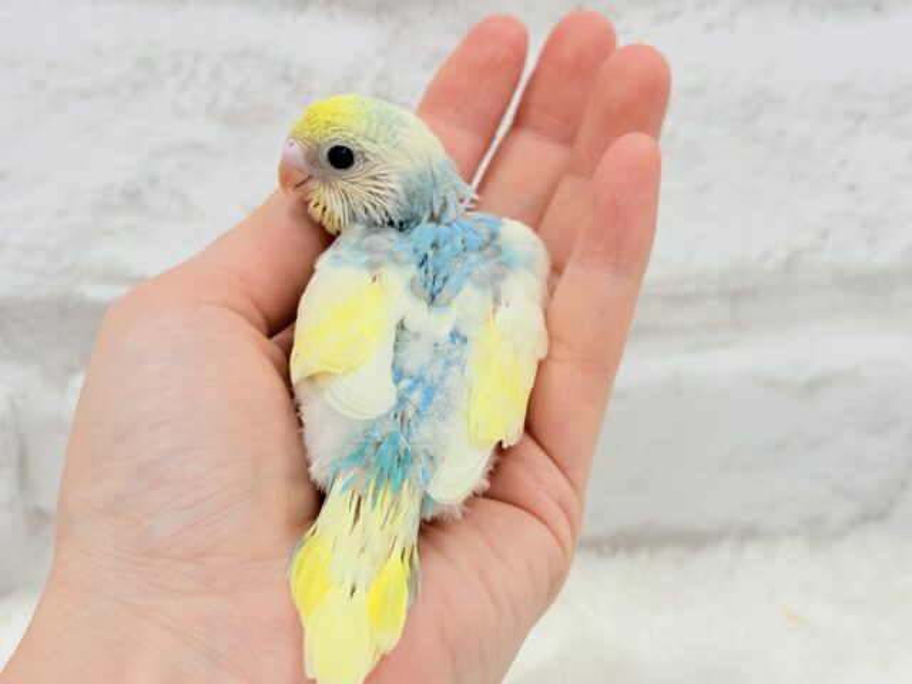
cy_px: 342
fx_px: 1370
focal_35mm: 52
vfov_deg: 28.0
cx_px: 456
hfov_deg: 36.8
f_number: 1.6
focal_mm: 5.96
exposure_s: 1/100
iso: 64
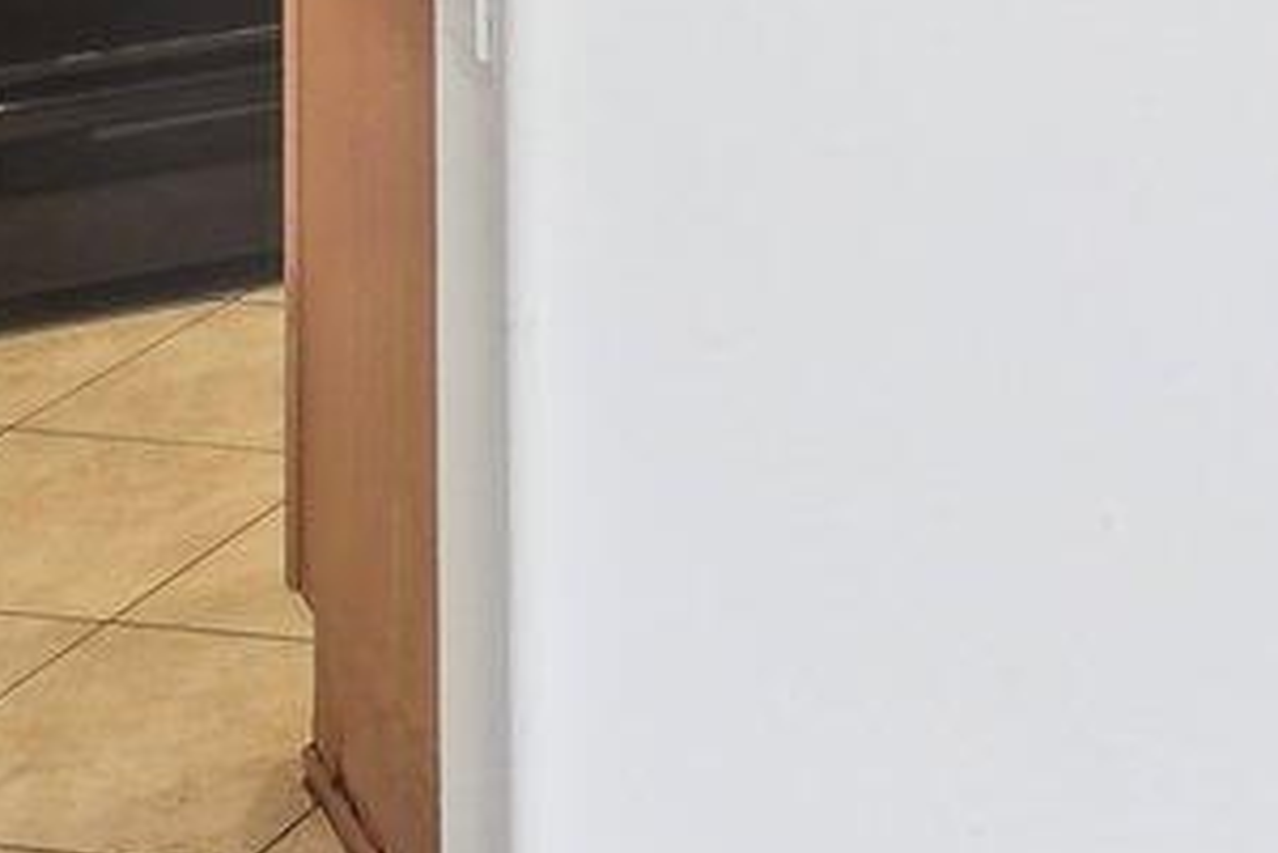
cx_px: 1877
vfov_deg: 11.5
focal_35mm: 102
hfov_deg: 18.0
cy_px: -1089
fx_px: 3623
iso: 400
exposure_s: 1/13
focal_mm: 10
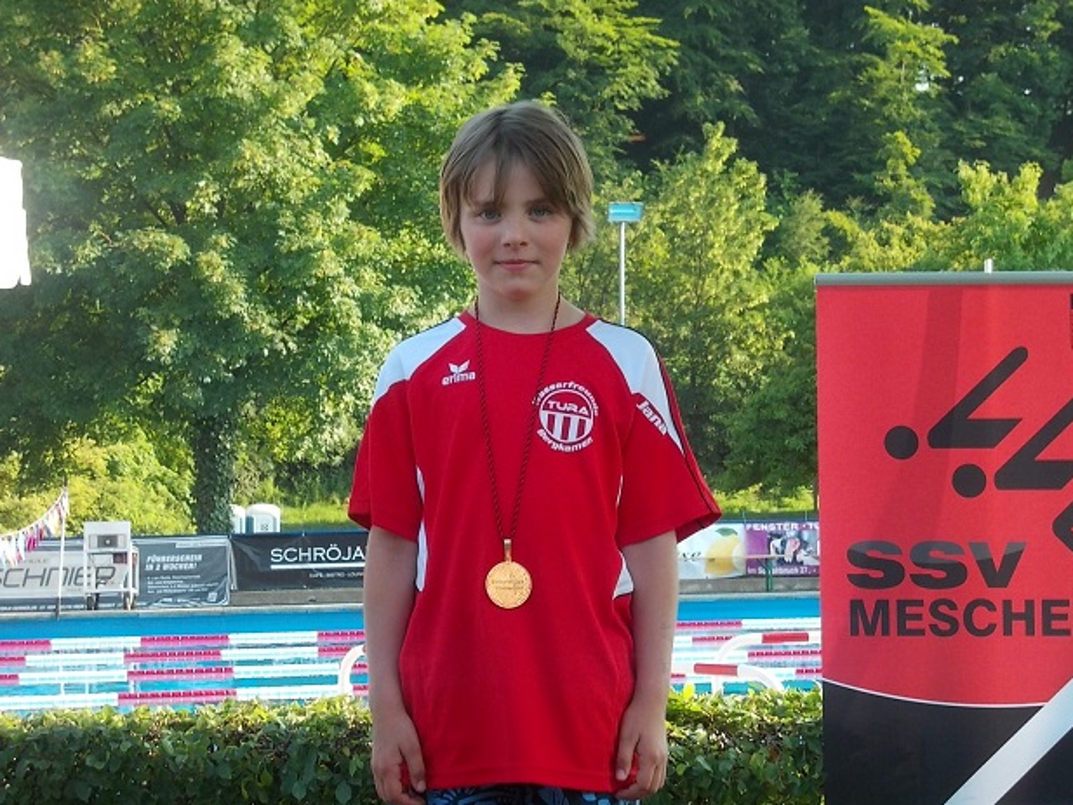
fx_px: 2635
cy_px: 393
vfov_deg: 17.4
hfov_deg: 23.0
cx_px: 534
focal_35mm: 85
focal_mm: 11.6
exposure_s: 1/60
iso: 80
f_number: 4.8
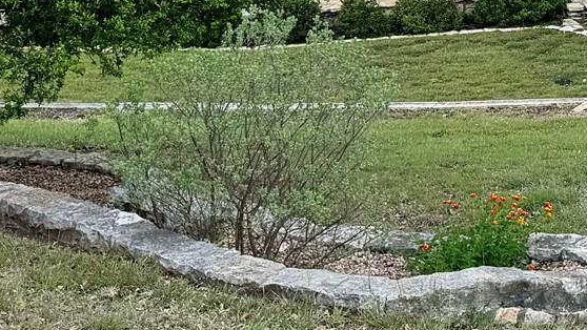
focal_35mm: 96
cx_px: 743
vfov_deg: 11.8
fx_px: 1494
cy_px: -230
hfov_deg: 20.5
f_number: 1.78
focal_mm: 6.76
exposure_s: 1/1018
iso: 80
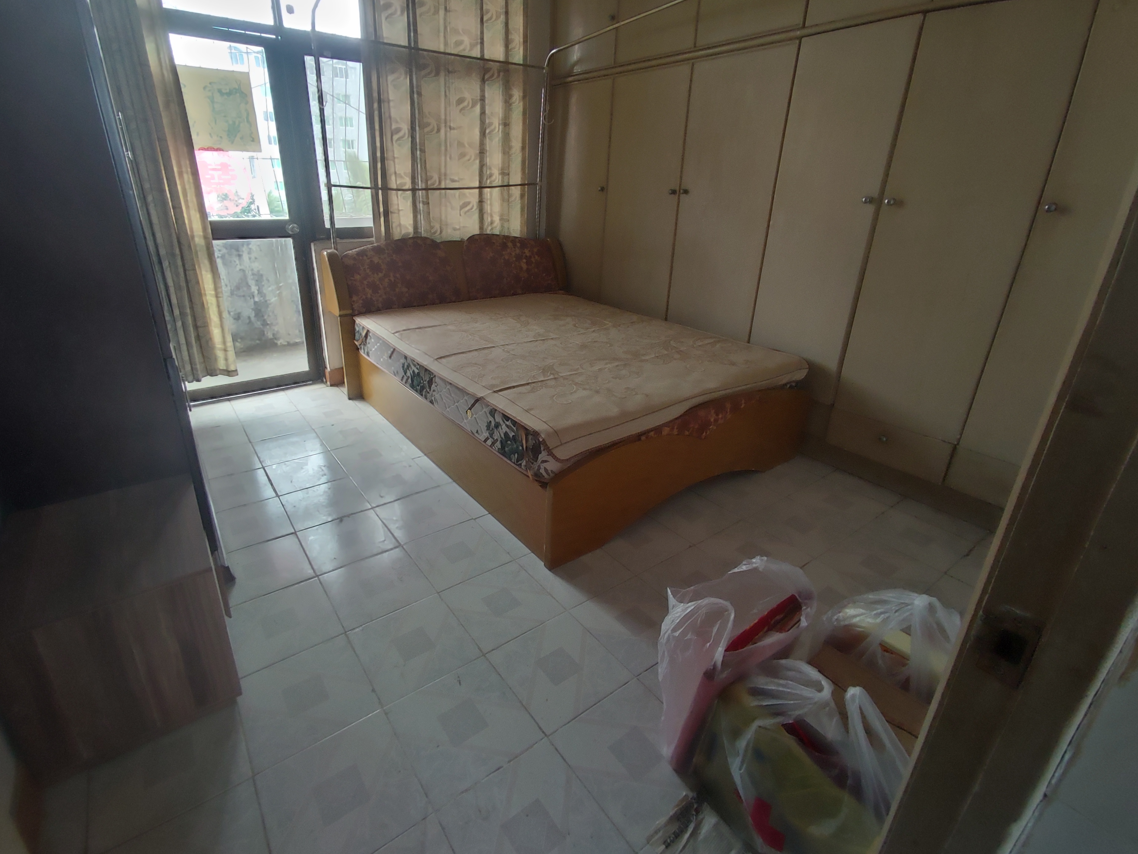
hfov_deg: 94.5
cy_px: 407
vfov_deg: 78.1
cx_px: 552
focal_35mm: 16
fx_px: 526
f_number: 2.2
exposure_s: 1/33
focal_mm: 1.65
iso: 360
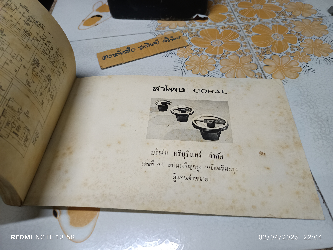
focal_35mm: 24
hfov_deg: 71.6
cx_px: 166
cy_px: 125
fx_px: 231
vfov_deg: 56.8
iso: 846
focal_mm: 5.31
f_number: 1.7
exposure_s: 1/33.3
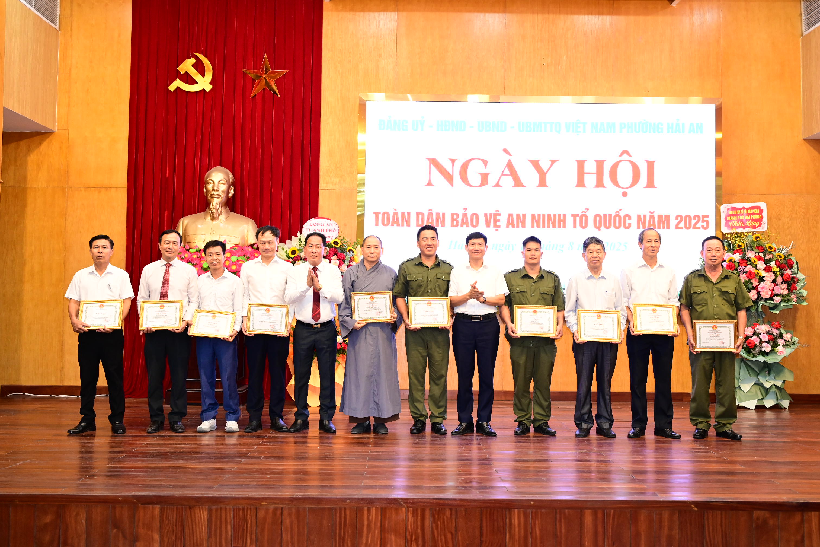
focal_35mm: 38
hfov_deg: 50.7
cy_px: 274
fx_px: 865
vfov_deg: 35.1
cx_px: 410
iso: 2500
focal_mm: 38
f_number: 4
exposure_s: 1/200
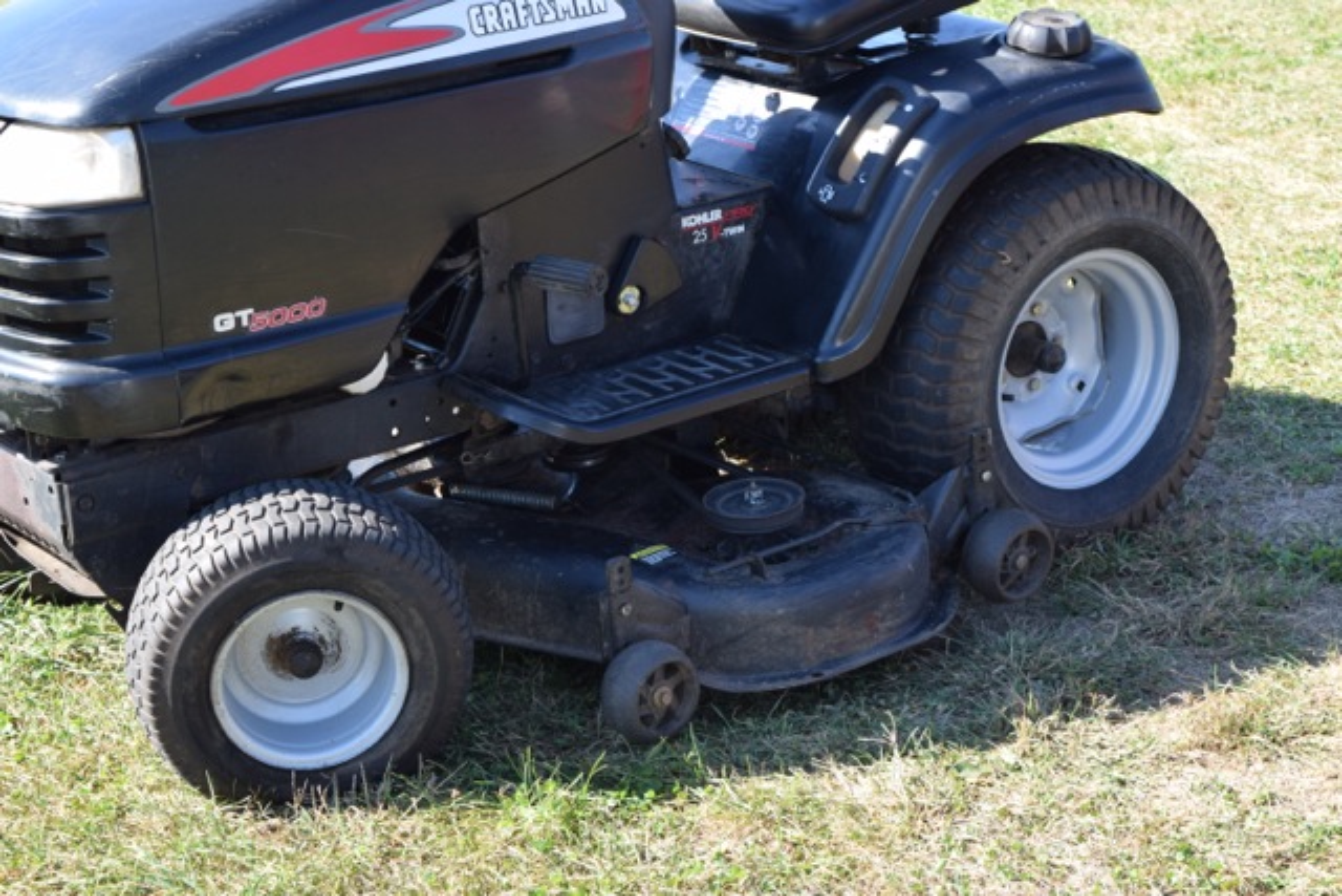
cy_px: 448
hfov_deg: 24.6
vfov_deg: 16.6
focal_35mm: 82
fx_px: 3076
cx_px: 671
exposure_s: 1/200
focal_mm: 55
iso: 400
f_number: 8
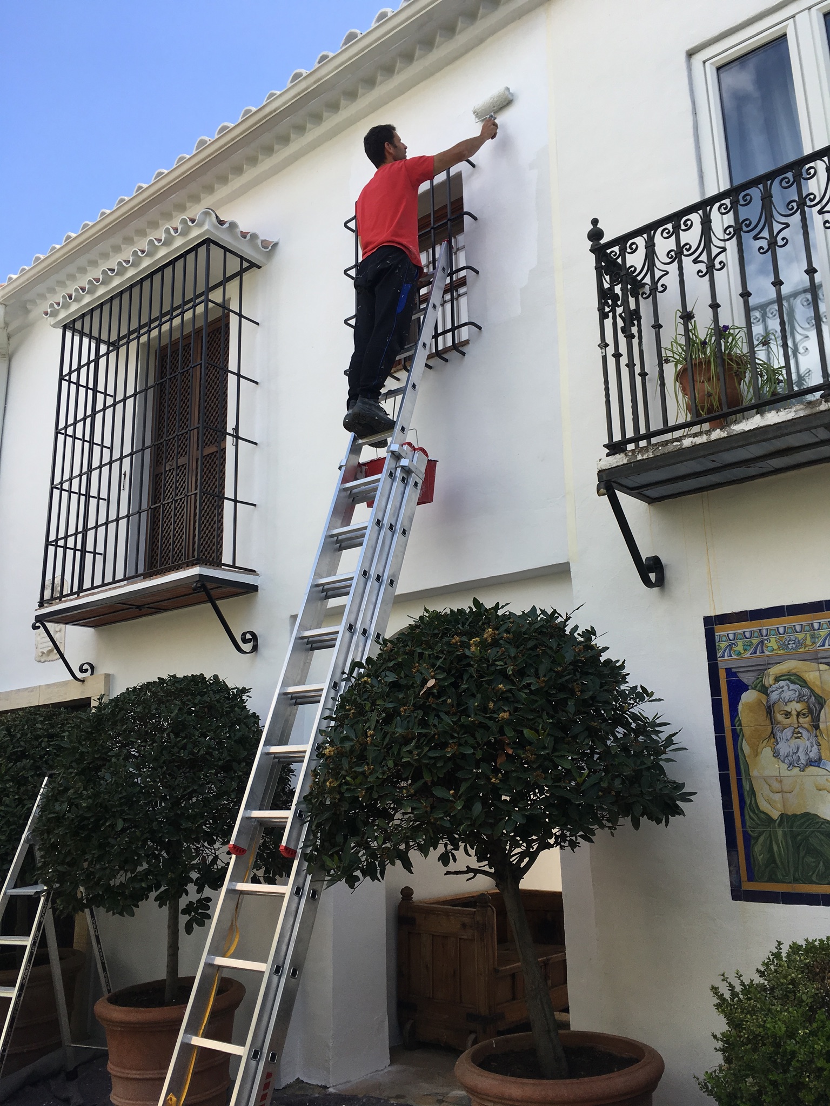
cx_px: 415
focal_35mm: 29
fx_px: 927
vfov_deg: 61.7
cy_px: 553
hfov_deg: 48.2
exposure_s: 1/680
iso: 25
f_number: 2.2
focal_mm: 4.15
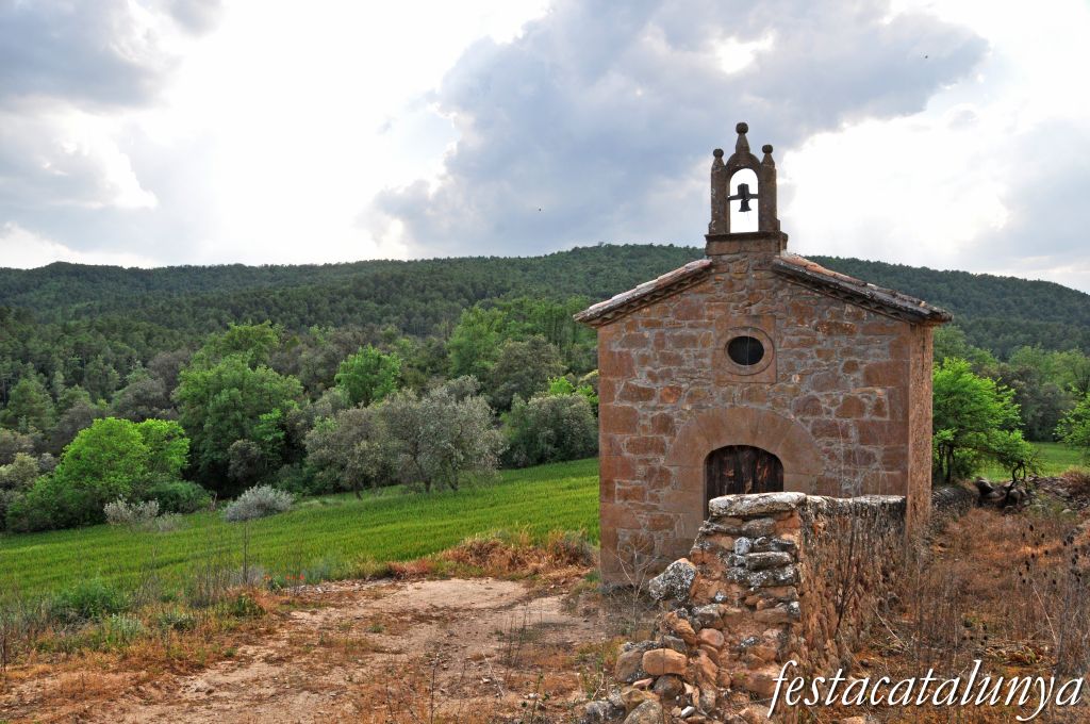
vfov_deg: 47.8
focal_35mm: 27
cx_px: 545
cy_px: 362
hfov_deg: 67.4
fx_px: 816
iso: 500
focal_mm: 18
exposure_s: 1/200
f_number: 13
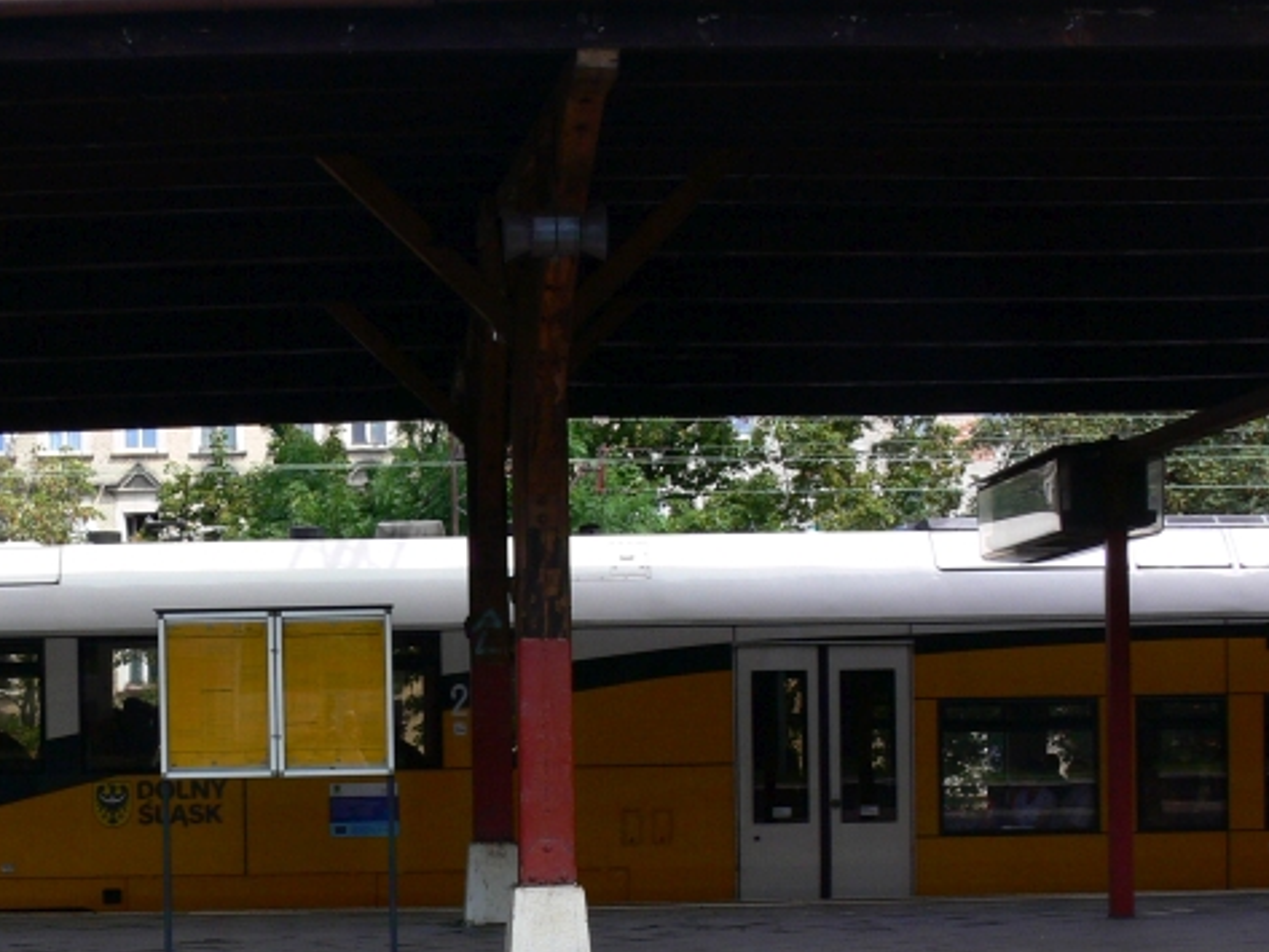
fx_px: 2420
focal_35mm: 66
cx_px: 298
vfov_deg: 22.1
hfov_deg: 28.9
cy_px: 719
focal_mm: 8.3
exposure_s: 1/250
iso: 100
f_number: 5.6
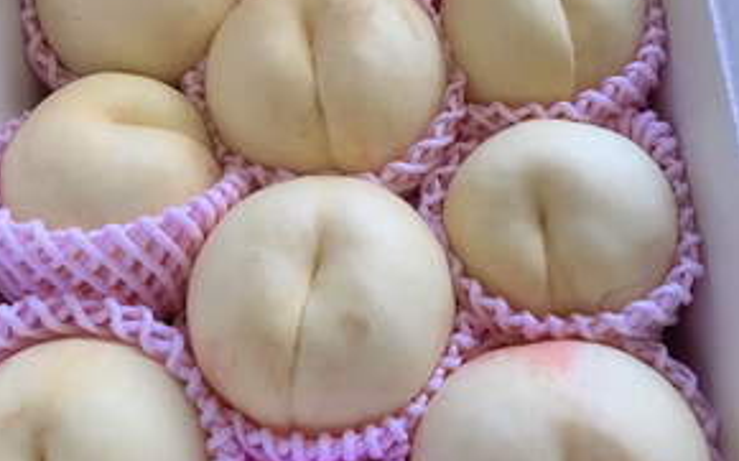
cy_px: 163
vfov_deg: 31.0
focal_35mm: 41
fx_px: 825
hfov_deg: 48.2
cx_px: 362
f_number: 1.8
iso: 80
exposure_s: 1/76
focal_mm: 3.99
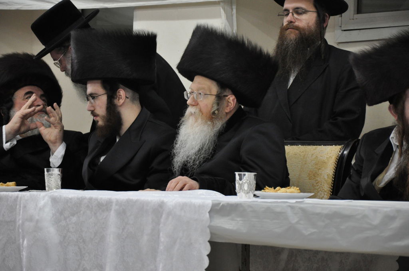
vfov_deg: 9.3
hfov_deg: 14.0
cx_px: 204
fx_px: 1668
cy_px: 136
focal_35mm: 147
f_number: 5.6
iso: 1600
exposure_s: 1/40
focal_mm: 98
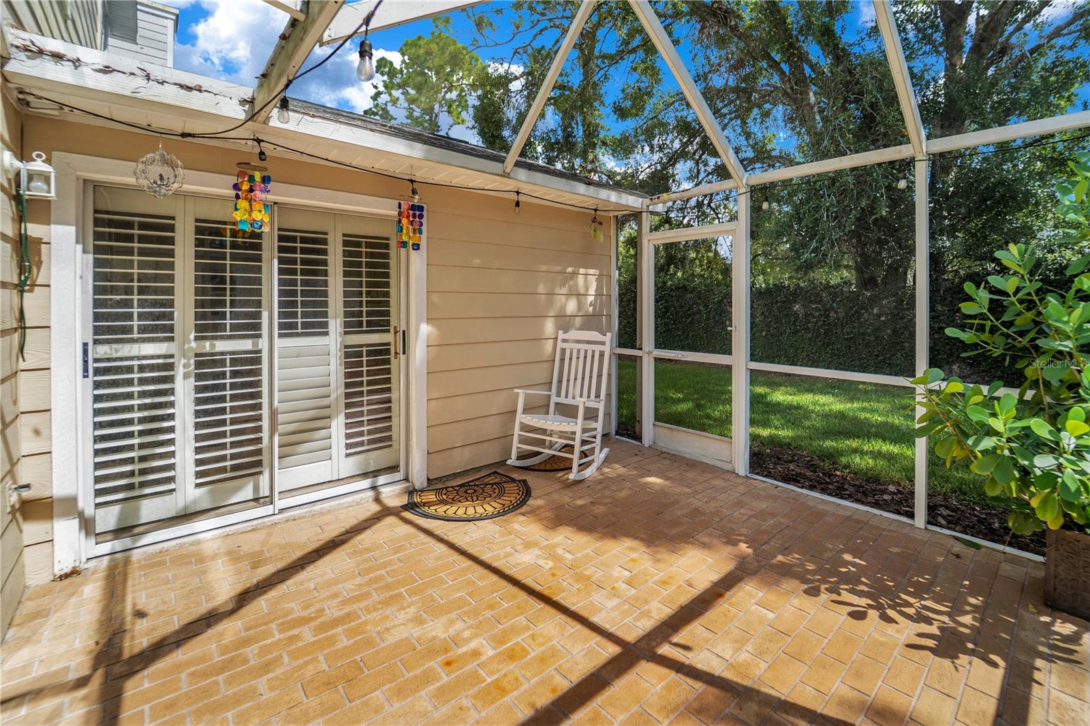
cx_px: 545
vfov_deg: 81.2
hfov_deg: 104.3
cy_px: 363
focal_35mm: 14
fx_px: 424
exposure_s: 1/250
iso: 100
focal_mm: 14
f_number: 5
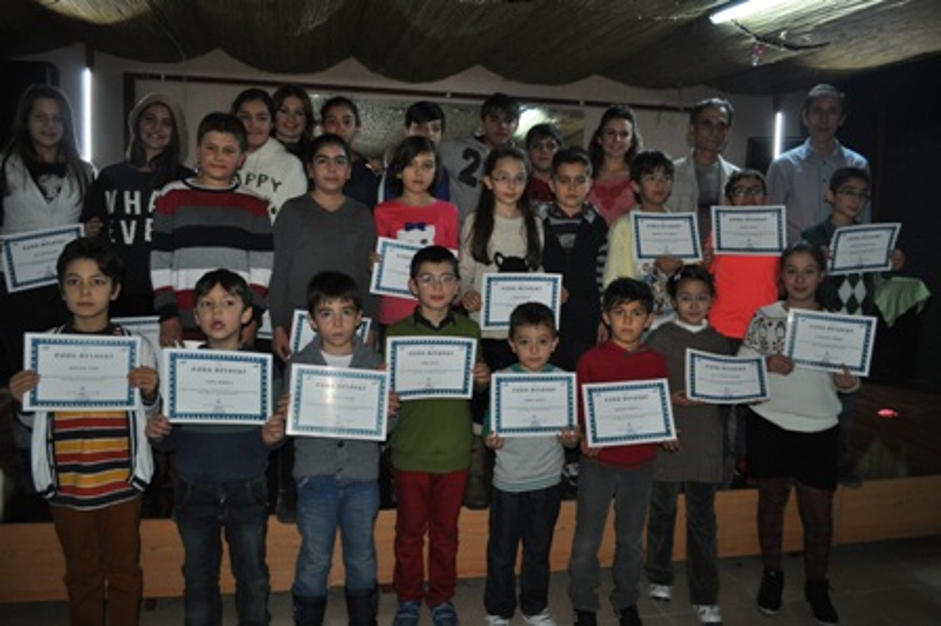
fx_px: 705
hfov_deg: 67.4
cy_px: 313
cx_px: 470
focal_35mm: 27
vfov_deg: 47.9
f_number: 3.5
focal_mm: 18
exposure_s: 1/60
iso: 800
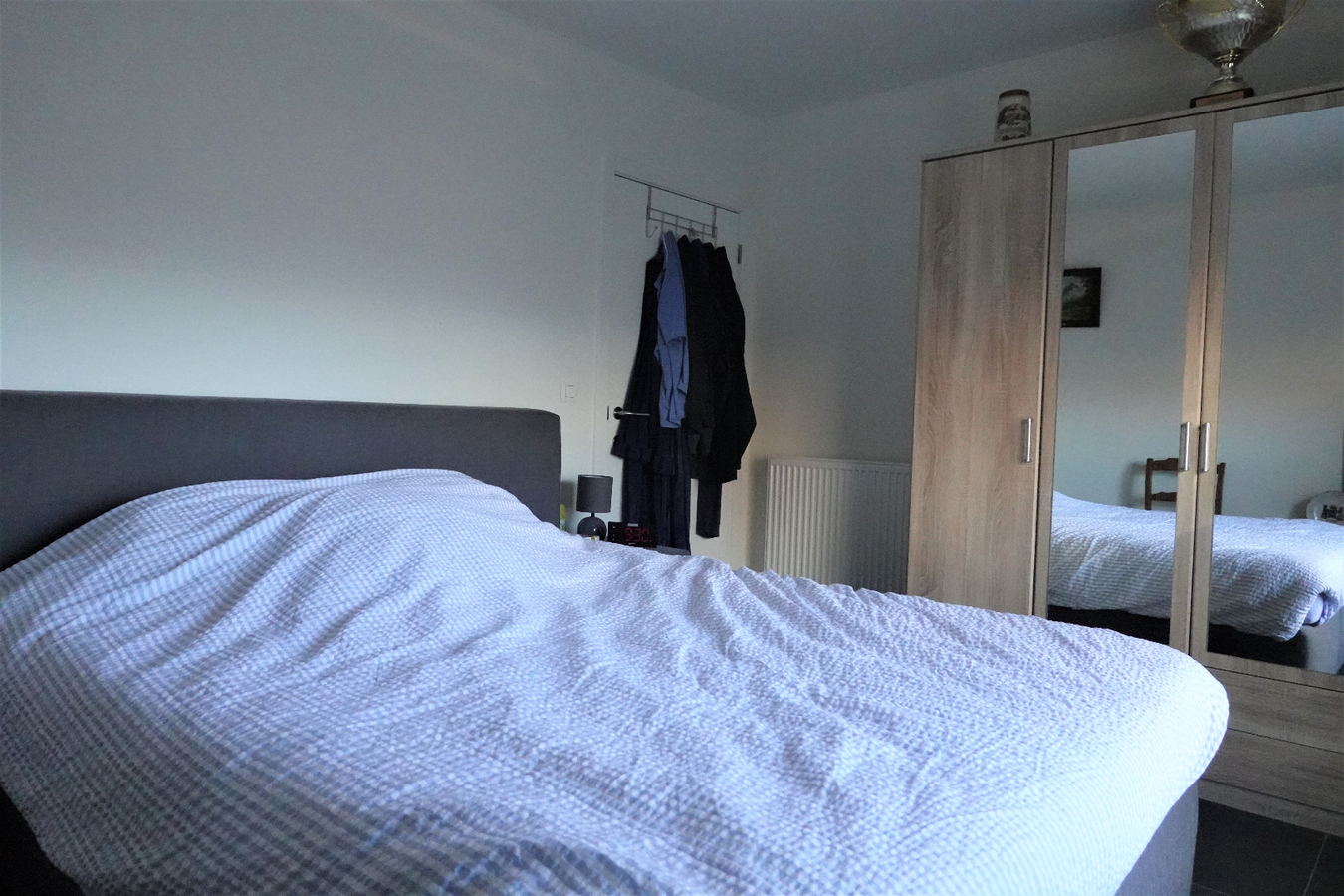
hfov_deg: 73.7
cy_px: 448
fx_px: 896
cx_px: 672
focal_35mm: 24
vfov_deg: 53.1
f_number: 3.5
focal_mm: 9
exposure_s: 1/400
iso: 3200
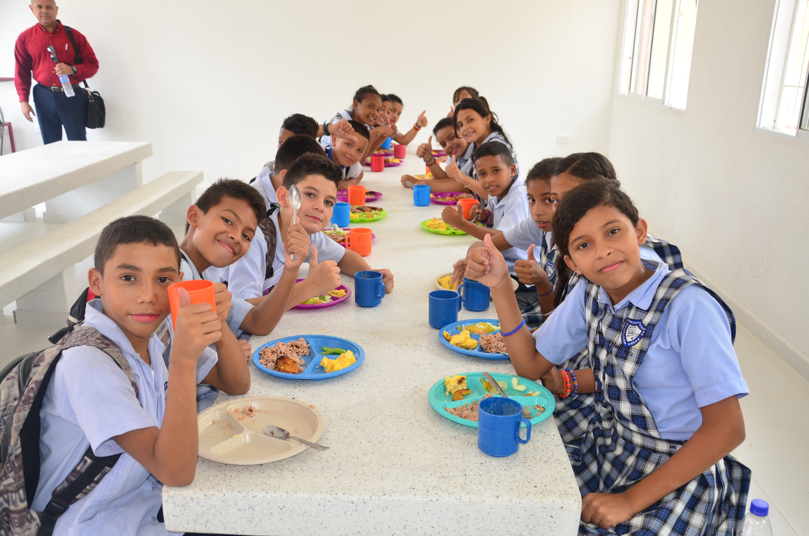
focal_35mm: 33
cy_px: 268
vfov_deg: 39.8
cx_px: 404
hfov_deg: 57.3
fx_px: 740
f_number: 3.8
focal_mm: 22
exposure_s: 1/60
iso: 320
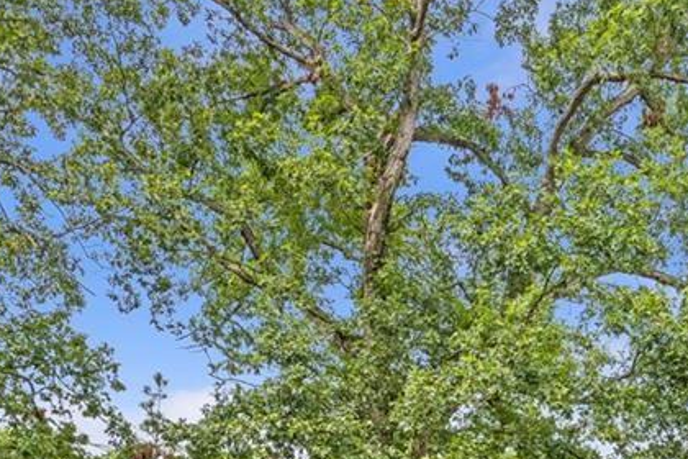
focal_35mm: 39
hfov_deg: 48.0
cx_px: 503
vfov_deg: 29.6
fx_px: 745
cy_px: 543
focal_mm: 16
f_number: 7.1
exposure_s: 1/800
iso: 640
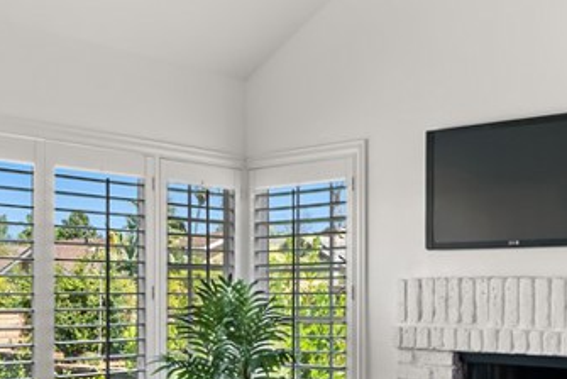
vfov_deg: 24.3
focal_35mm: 55
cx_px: 452
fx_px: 867
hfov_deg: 35.1
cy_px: 302
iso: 640
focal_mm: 18
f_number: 9
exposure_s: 1/10
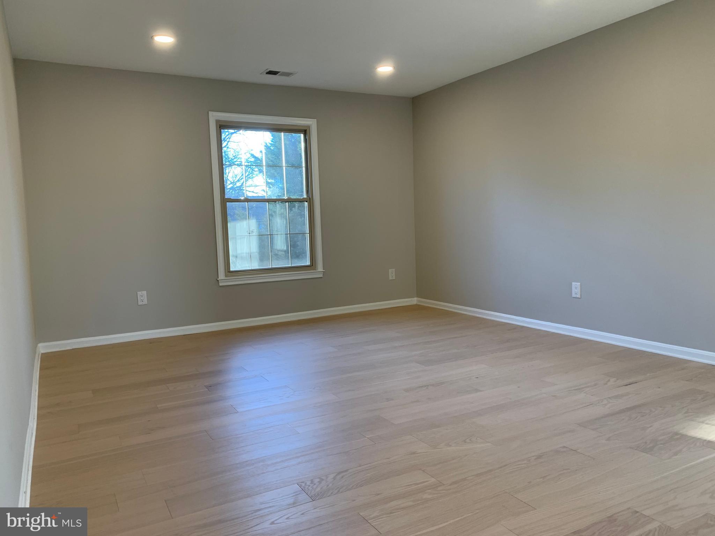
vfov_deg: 53.1
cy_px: 268
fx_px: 537
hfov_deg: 67.3
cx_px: 358
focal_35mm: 26
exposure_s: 1/120
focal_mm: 4.25
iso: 80
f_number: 1.8
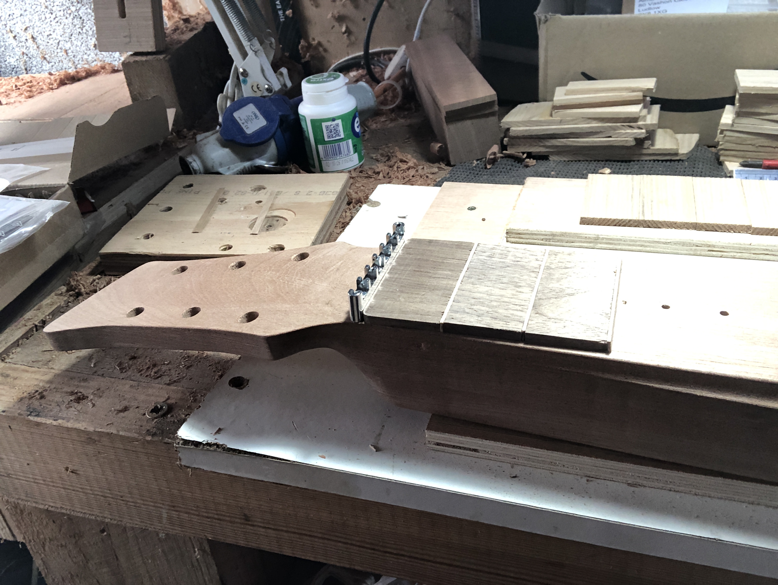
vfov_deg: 44.2
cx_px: 389
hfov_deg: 56.8
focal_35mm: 32
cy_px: 292
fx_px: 720
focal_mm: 2.87
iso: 200
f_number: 2.2
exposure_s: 1/60
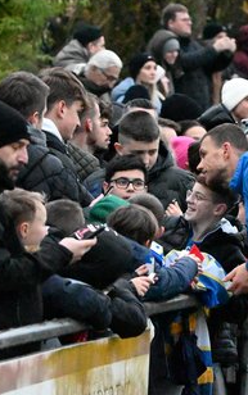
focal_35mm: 372
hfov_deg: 3.5
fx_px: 4015
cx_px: 240
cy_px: 198
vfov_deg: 5.6
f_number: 5
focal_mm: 150
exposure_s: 1/2500
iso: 51200
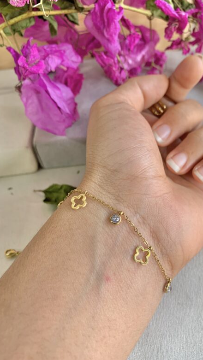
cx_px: 135
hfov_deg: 39.7
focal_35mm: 29
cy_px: 183
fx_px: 277
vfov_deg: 66.0
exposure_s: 1/50
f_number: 1.8
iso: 50
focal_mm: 4.25
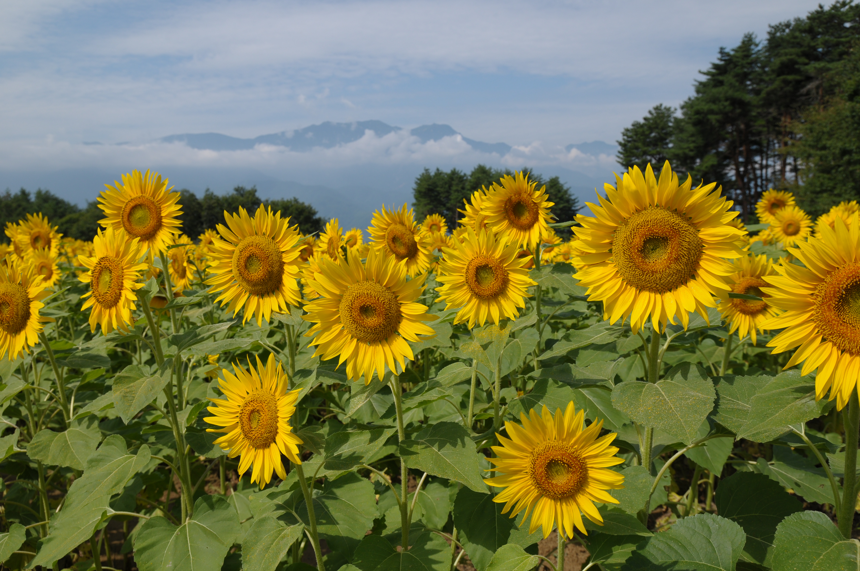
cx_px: 430
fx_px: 787
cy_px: 286
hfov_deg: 57.3
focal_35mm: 33
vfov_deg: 39.9
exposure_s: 1/1000
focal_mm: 22
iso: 200
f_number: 7.1
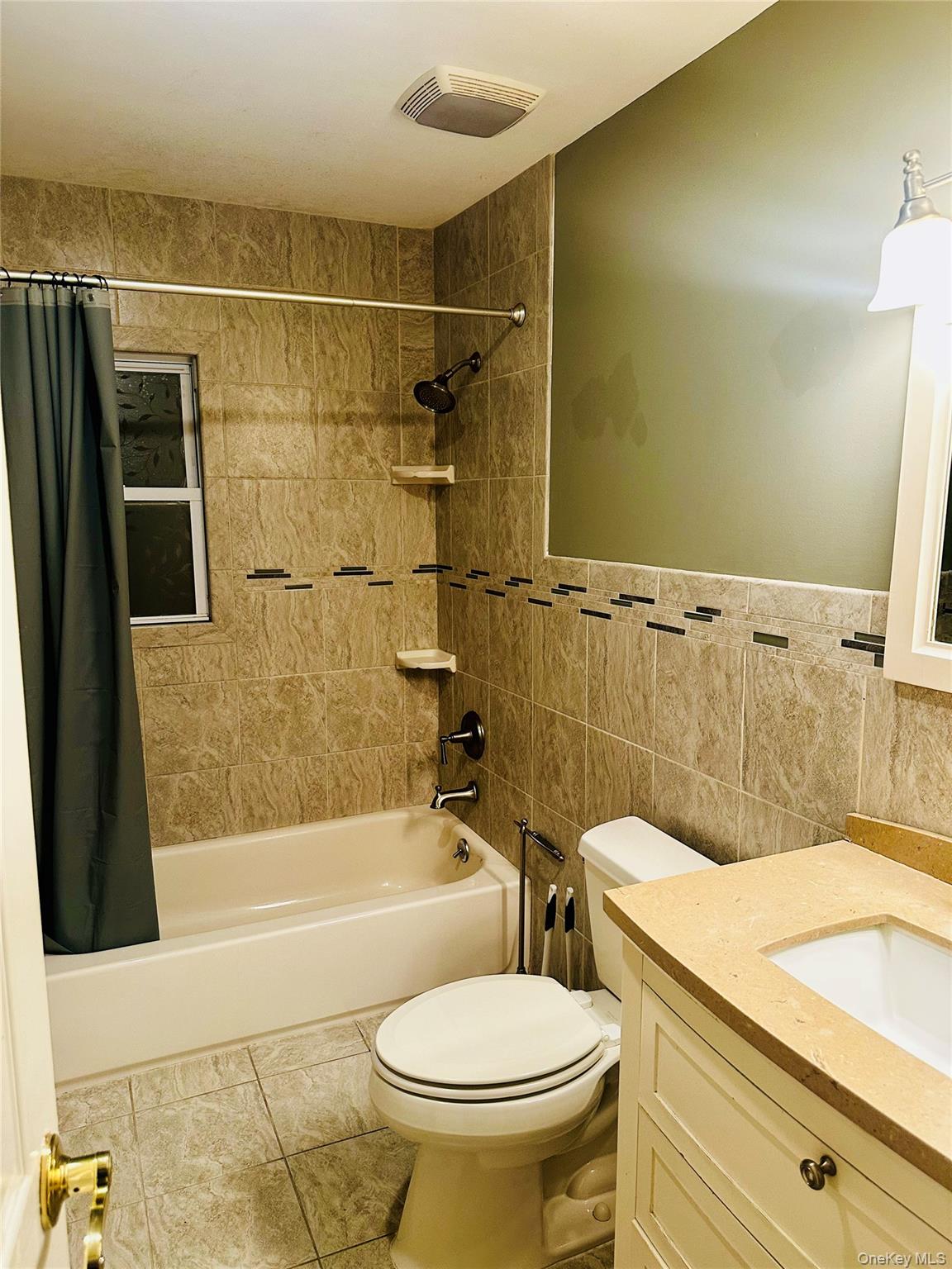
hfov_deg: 56.8
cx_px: 476
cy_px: 634
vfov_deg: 71.6
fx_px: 880
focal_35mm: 24
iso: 200
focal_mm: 6.86
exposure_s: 1/60
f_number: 1.78
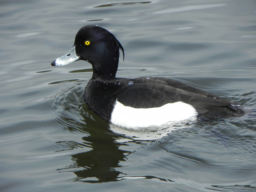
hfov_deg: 2.9
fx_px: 5014
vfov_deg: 2.2
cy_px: 96
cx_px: 128
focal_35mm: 678
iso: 160
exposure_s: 1/248
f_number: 8
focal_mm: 120
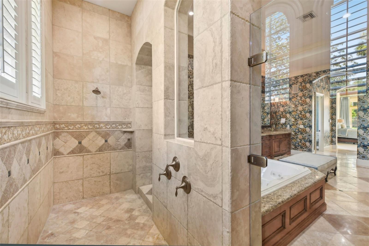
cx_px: 184
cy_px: 123
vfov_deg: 81.2
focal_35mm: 14
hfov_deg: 104.3
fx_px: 143
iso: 400
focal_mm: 14
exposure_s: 1/15
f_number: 8
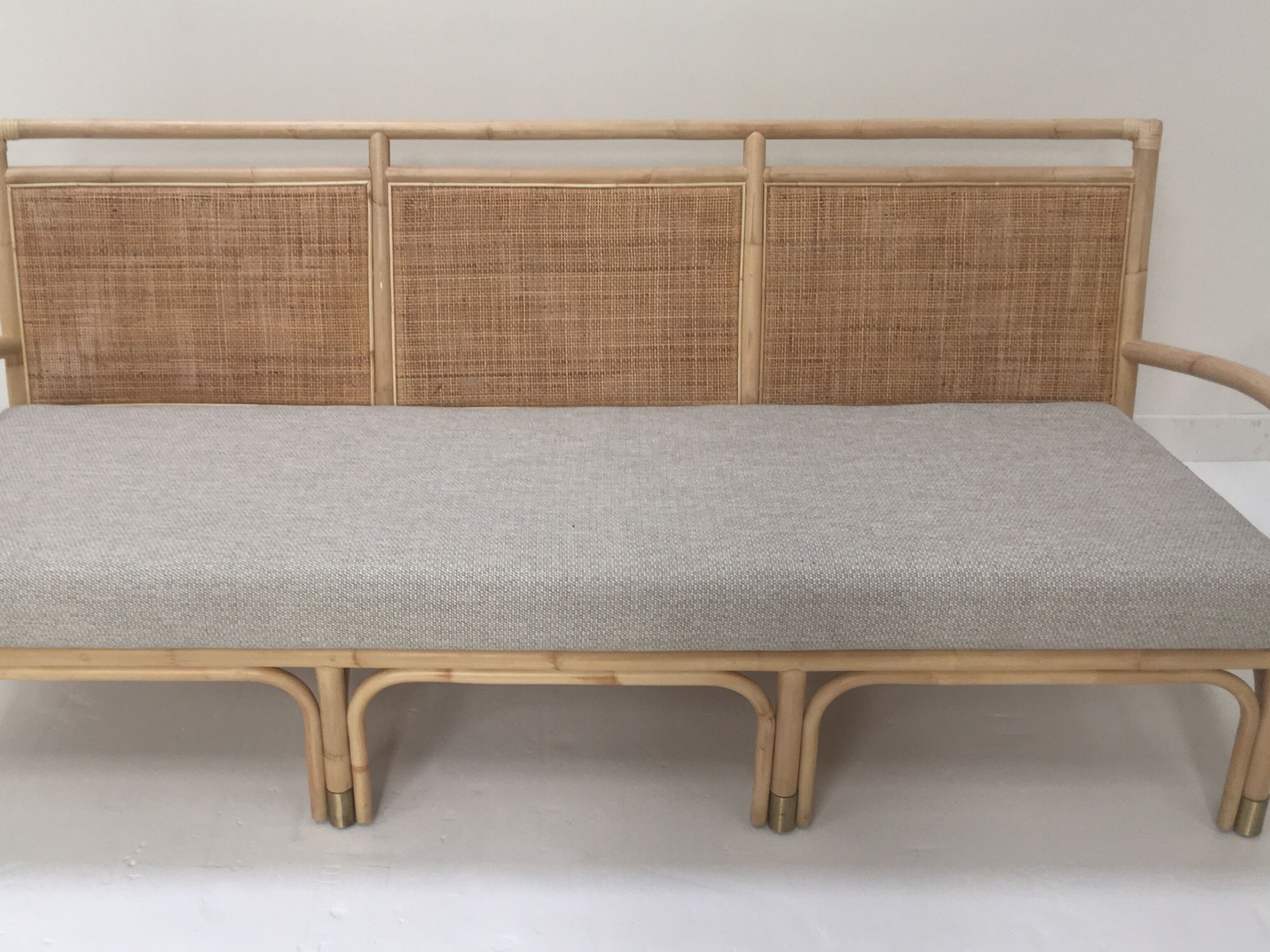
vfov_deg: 37.7
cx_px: 553
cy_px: 503
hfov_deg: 48.9
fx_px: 1394
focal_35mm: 38
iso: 32
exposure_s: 1/50
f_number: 2.2
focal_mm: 4.15
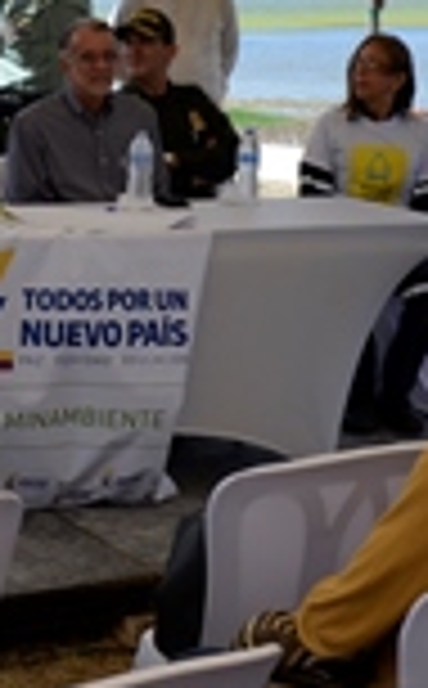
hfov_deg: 13.5
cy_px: 112
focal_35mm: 95
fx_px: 1781
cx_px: 14
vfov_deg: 21.6
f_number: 8
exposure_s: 1/200
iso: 100
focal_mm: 18
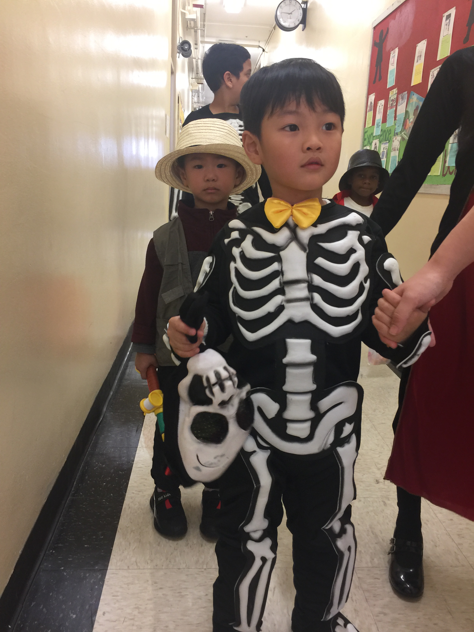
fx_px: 529
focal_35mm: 29
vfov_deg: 61.7
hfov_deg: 48.2
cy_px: 316
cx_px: 237
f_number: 2.2
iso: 64
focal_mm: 4.15
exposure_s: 1/15
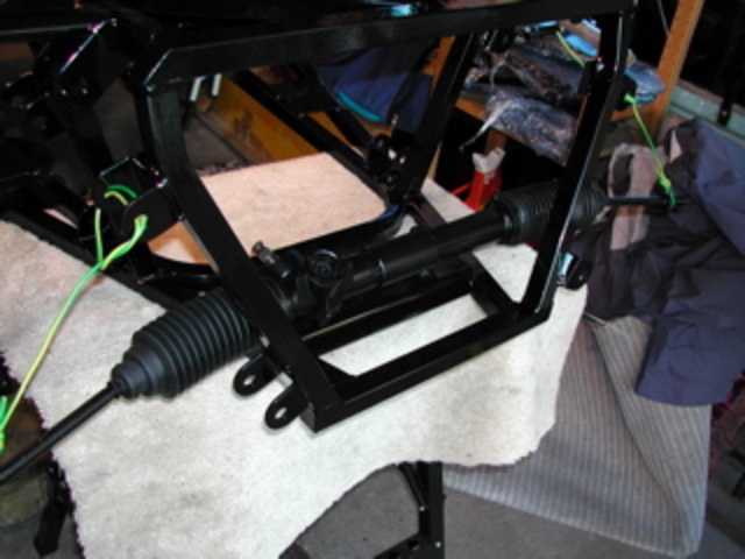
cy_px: 280
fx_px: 818
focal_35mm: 38
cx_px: 372
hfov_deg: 49.0
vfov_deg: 37.7
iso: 100
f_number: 2.8
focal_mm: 8
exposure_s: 1/30
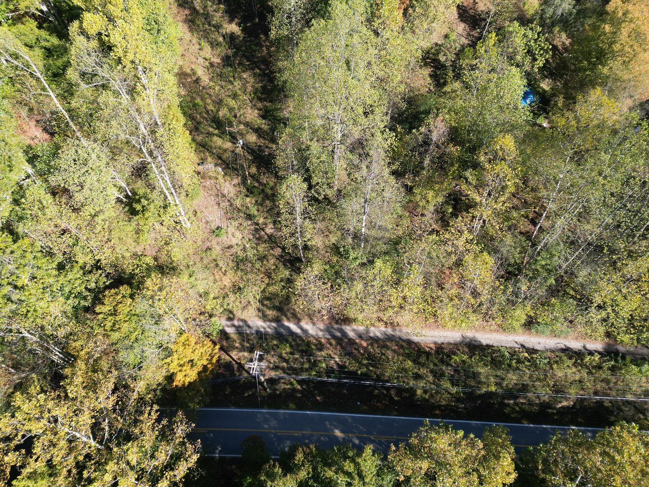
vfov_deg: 56.8
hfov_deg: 71.6
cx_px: 324
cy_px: 244
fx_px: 450
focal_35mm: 24
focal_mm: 6.72
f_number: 1.7
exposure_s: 1/800
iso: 120
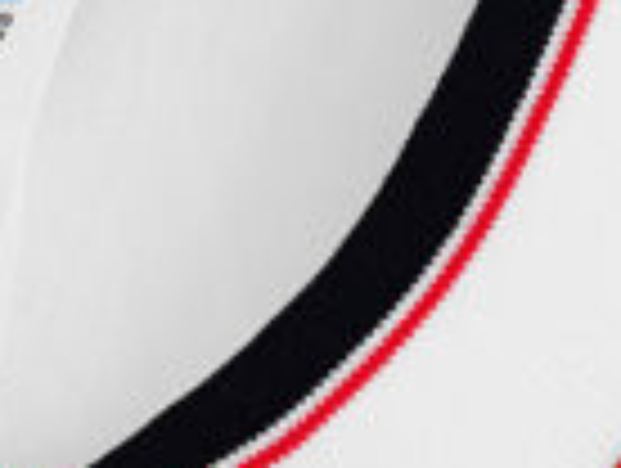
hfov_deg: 17.0
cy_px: 108
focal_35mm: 113
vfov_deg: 13.1
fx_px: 2031
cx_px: 0
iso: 100
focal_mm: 5.58
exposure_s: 1/100
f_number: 1.8
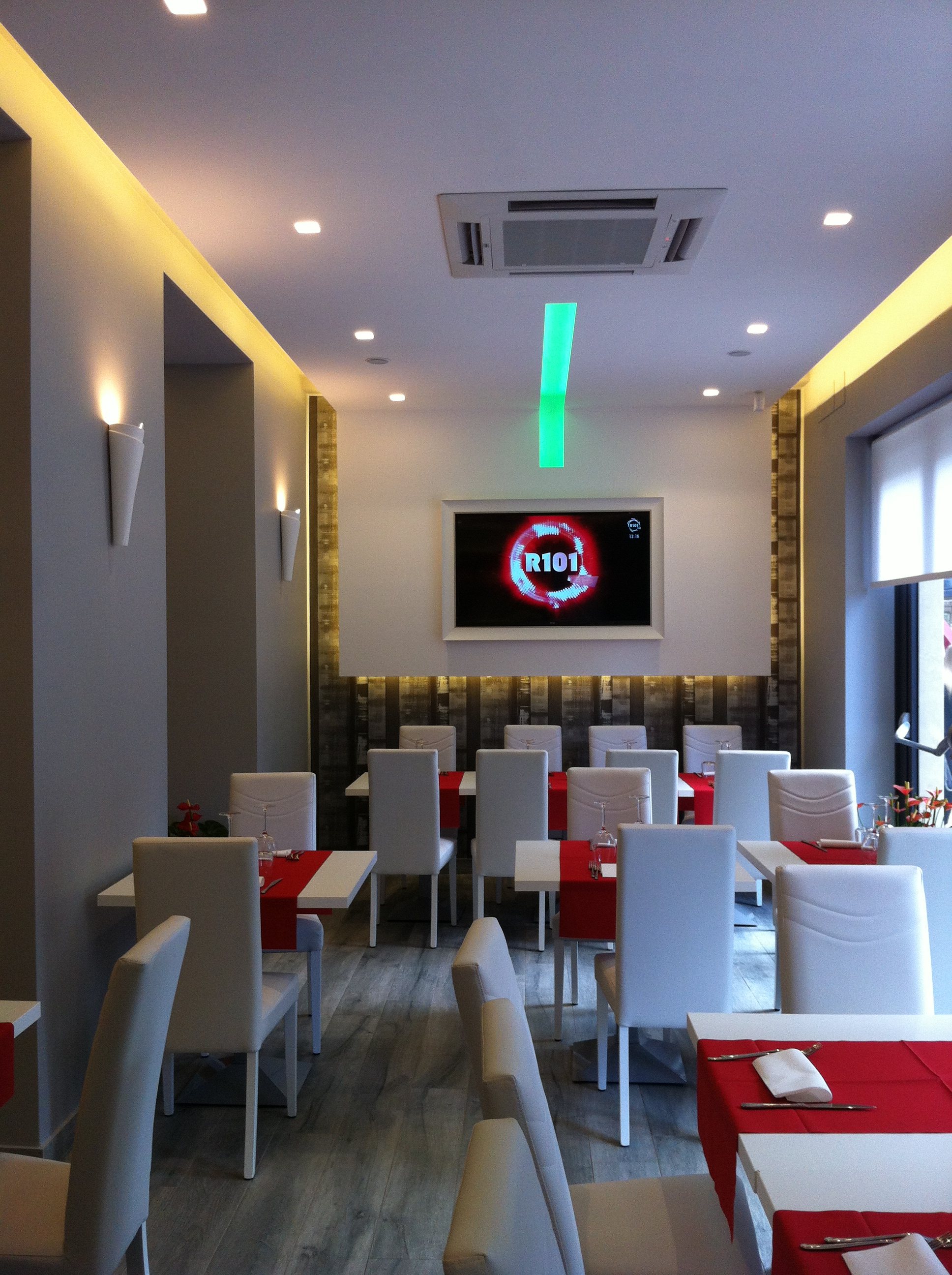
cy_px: 638
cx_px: 476
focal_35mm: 35
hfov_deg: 40.6
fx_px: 1287
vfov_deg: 52.7
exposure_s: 1/50
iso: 100
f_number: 2.8
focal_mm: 3.85
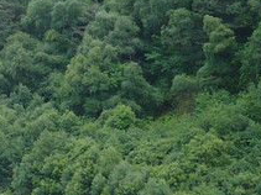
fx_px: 1334
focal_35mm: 177
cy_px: 85
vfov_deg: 8.4
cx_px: -40
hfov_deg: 11.0
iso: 100
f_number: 2.8
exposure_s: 1/80
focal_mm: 5.8
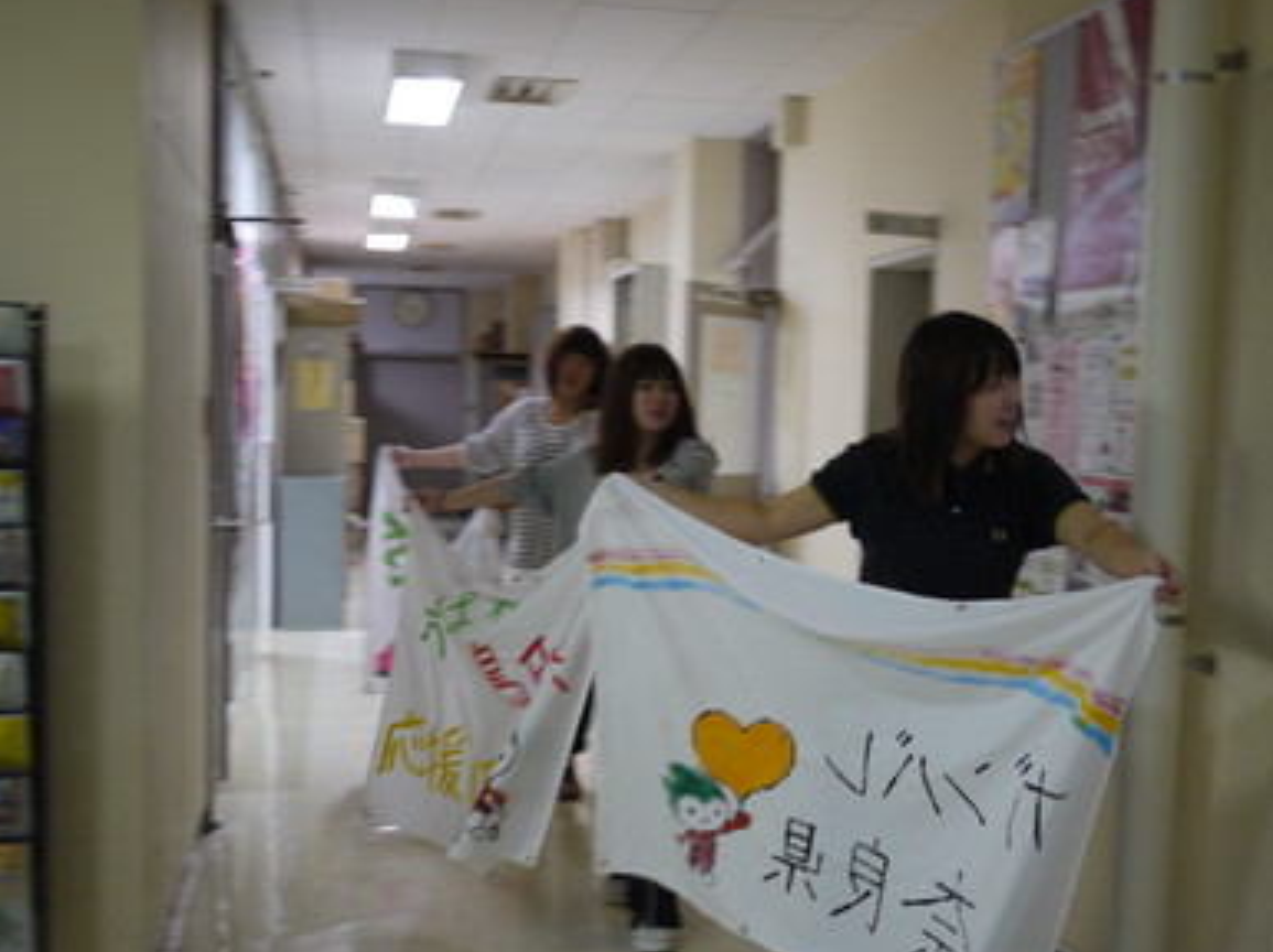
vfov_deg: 27.9
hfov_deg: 36.6
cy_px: 603
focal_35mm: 52
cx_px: 797
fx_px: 1911
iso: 250
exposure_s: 1/60
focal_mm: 20
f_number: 1.7
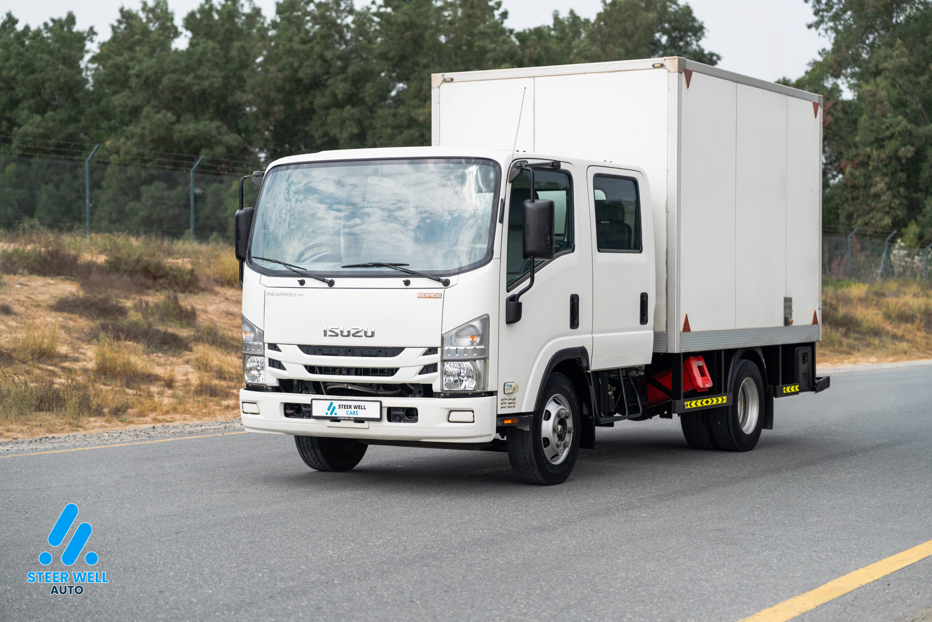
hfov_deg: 28.8
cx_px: 466
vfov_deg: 19.5
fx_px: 1812
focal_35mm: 70
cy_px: 311
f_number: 2.8
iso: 100
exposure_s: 1/320
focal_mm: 70
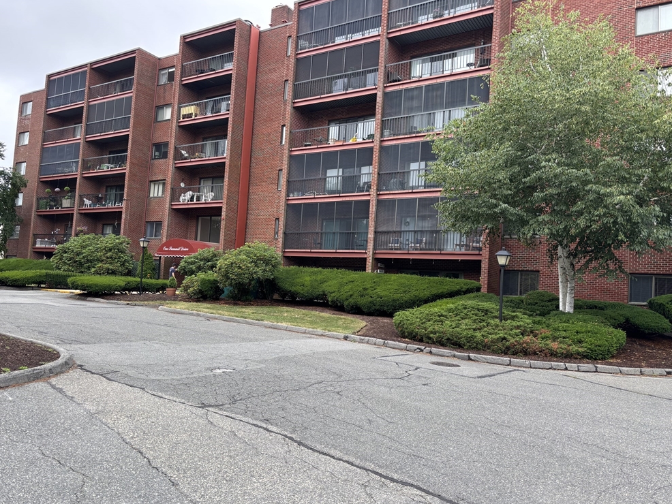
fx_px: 524
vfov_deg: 51.4
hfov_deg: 65.3
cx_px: 337
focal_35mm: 27
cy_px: 256
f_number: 1.6
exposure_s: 1/390
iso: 50
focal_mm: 5.96
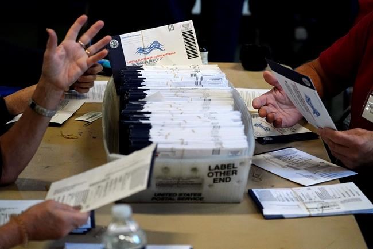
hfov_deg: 20.4
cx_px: 186
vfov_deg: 13.7
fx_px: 1036
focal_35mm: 100
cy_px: 124
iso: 6400
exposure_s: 1/500
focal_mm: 100
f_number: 4.5
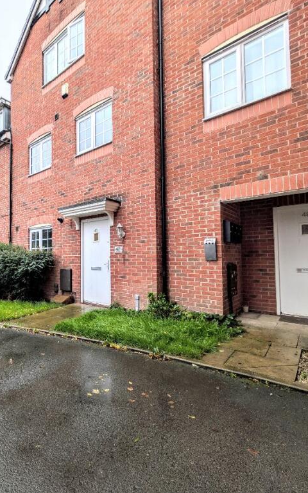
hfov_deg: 62.8
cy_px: 246
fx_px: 228
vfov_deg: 94.3
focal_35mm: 17
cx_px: 65
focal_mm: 2.02
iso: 52
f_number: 1.7
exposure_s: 1/370
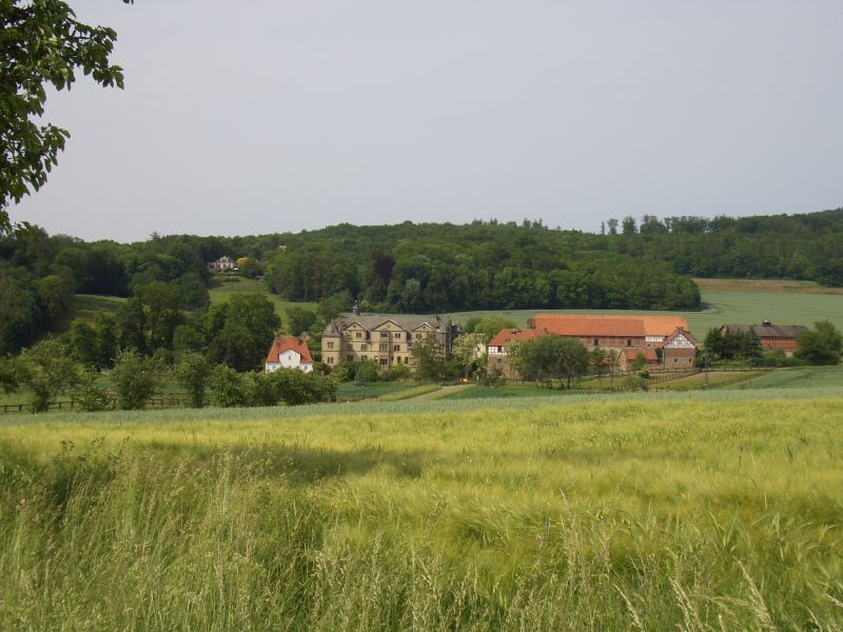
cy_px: 316
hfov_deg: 38.9
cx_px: 422
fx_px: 1193
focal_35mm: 49
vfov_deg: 29.7
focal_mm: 8.2
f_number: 5
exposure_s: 1/400
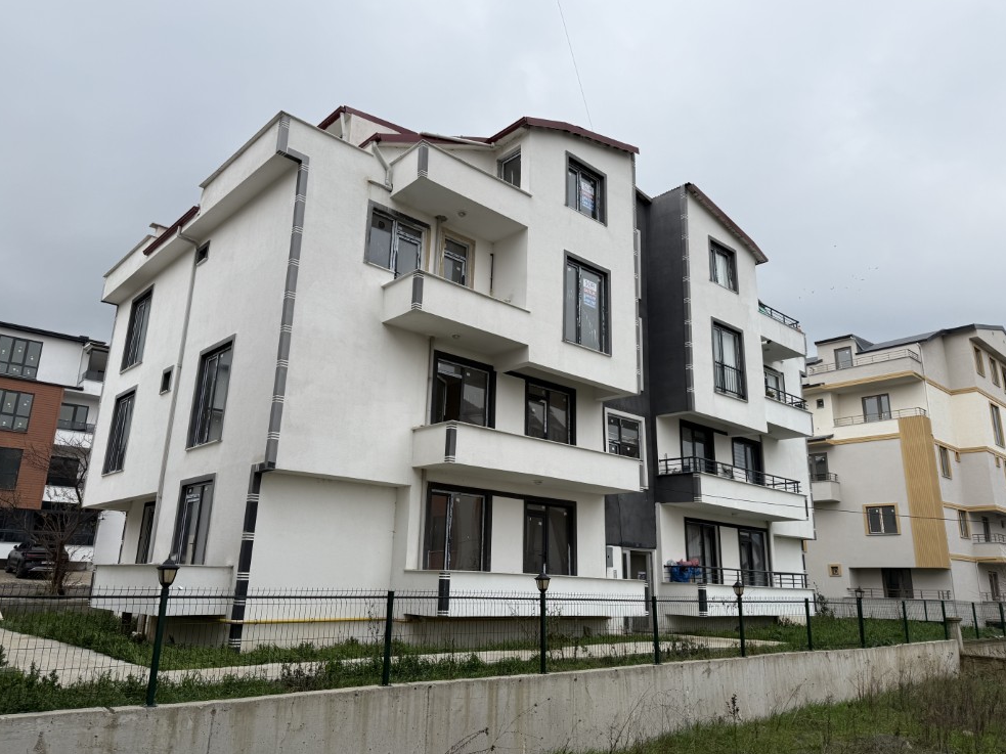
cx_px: 502
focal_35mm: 25
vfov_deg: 54.9
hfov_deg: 69.4
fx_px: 726
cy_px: 370
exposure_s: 1/1139
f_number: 1.78
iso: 80
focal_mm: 6.76
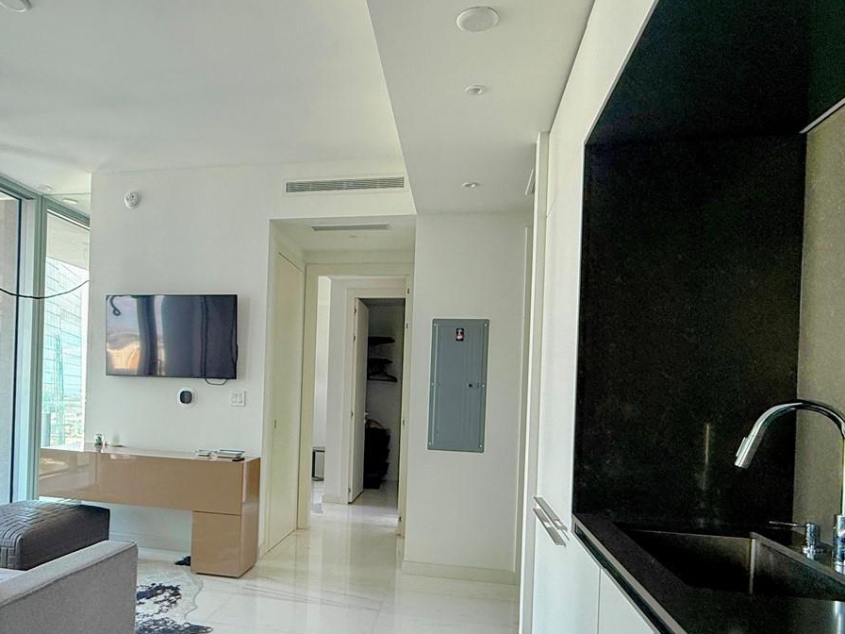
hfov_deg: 68.5
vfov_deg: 54.3
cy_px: 395
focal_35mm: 25
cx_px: 326
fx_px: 610
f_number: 2.2
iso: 100
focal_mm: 2.22
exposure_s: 1/99
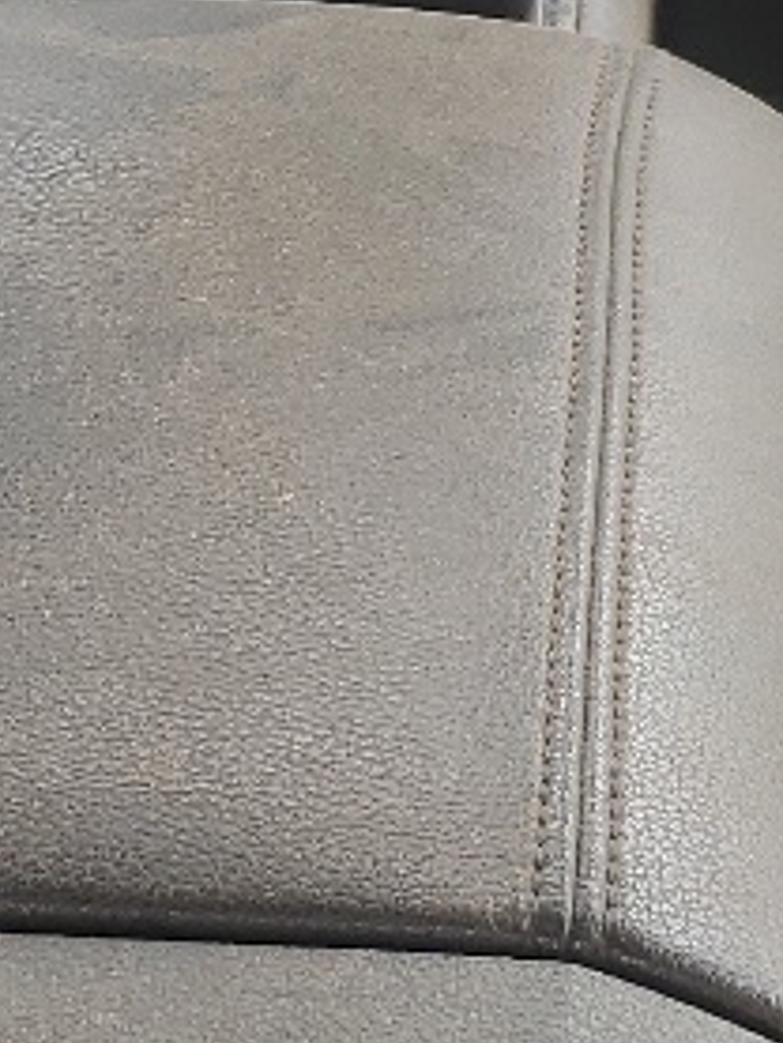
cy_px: 433
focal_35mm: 150
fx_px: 4520
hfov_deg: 9.9
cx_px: 139
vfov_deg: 13.2
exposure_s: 1/141
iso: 50
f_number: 1.5
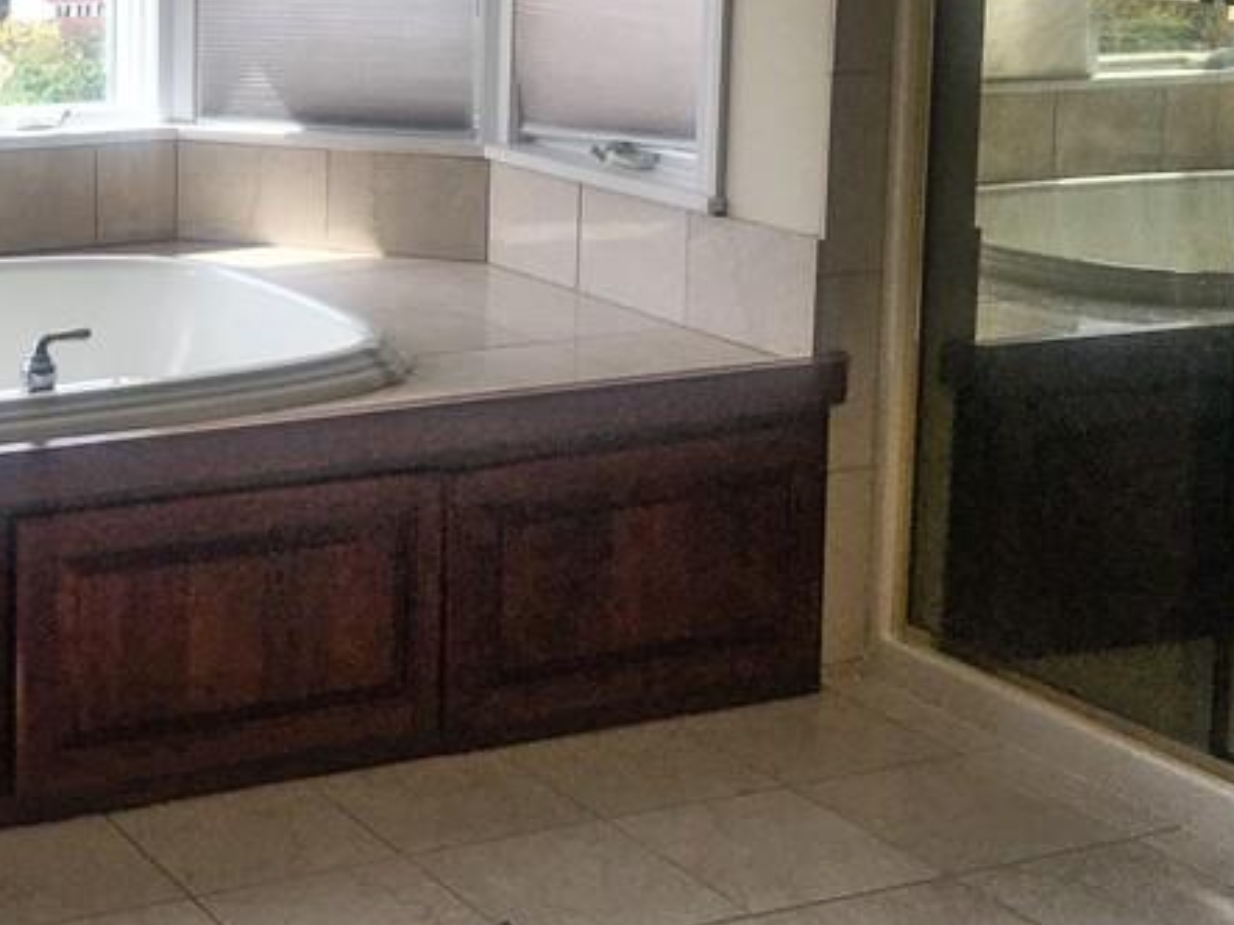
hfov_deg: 27.6
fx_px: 2388
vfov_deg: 21.6
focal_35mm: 67
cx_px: 61
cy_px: 150
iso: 25
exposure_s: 1/380
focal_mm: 4.15
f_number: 2.2
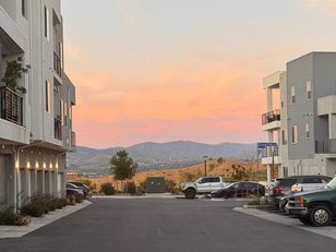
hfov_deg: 25.0
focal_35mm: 78
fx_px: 757
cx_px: 171
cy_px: 143
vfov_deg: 18.9
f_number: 1.78
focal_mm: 6.76
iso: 50
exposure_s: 1/124
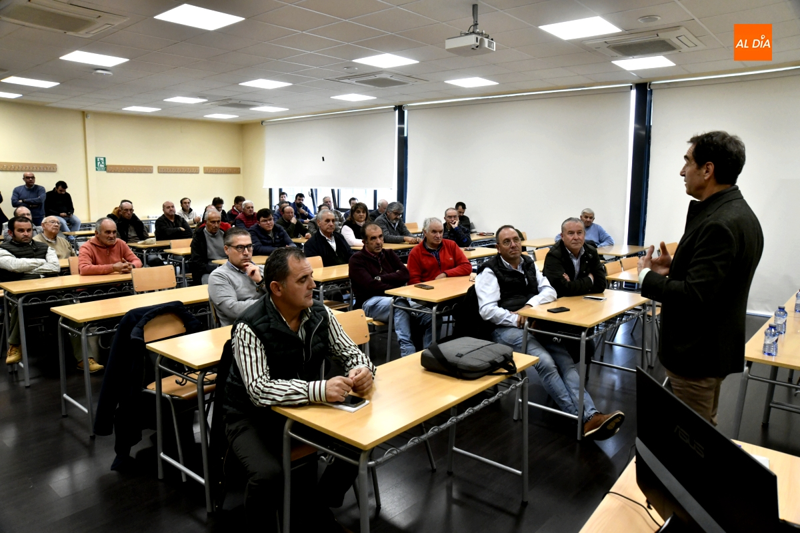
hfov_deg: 73.7
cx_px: 400
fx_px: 533
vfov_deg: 53.1
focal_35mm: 24
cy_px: 266
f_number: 9
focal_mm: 24
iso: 5000
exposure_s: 1/125
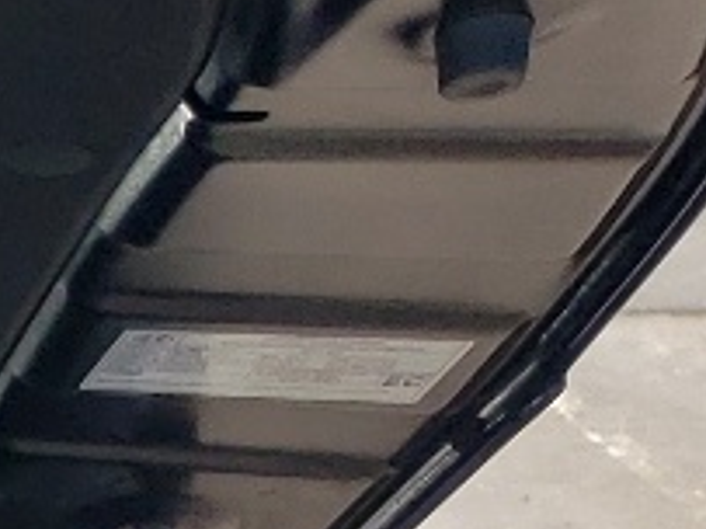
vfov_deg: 6.4
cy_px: 1831
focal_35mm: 205
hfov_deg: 7.6
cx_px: -1819
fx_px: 4179
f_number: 1.5
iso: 50
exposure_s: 1/909
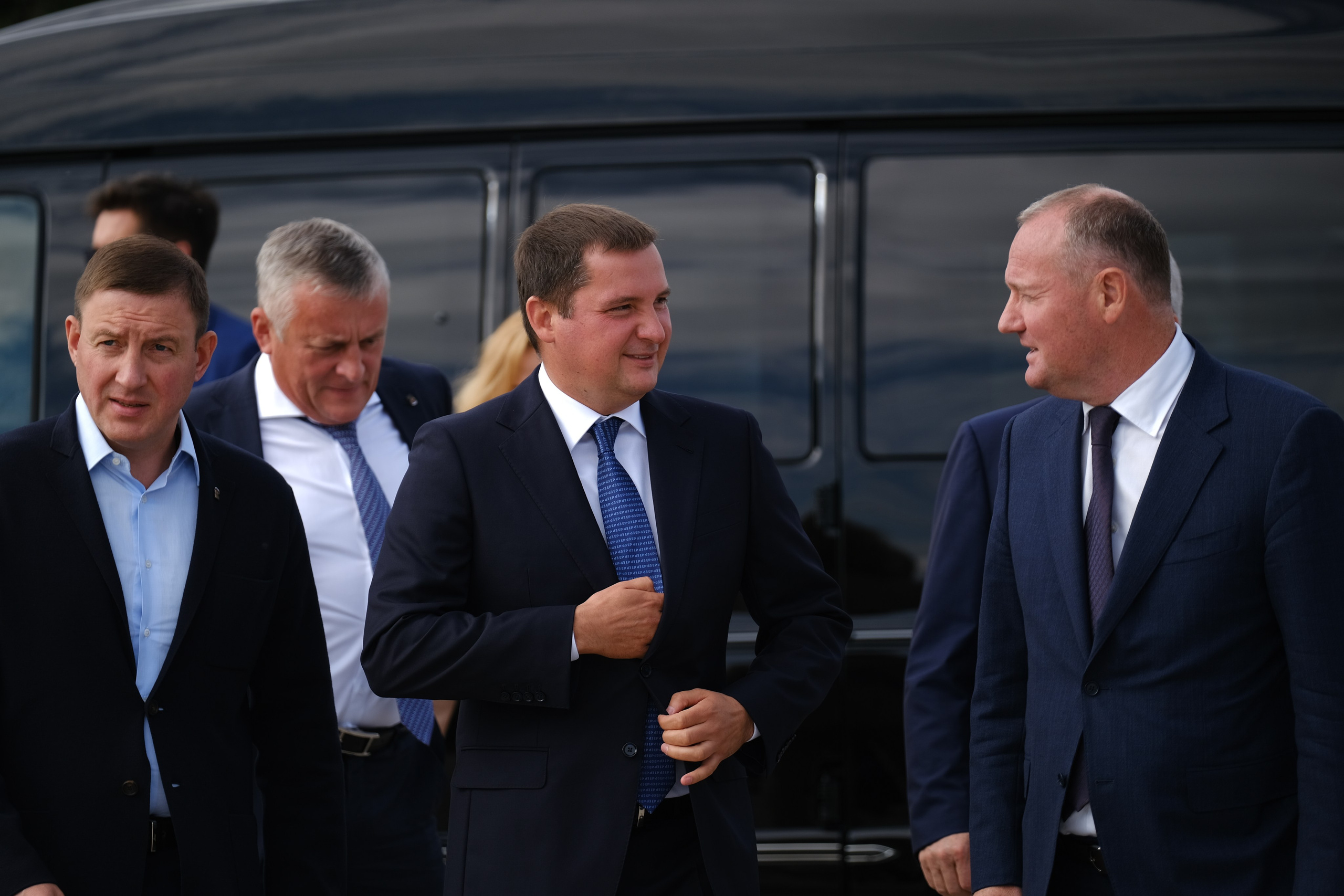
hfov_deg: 9.8
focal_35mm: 210
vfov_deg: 6.5
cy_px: 448
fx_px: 7840
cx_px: 672
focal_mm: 140
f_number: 2.8
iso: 80
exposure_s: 1/680
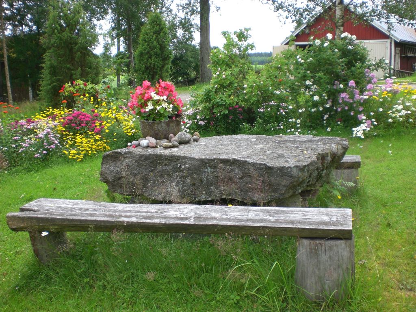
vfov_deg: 37.7
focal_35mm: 38
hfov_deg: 49.0
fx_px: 457
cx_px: 208
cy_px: 156
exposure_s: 1/200
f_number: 3.1
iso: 50
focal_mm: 6.3
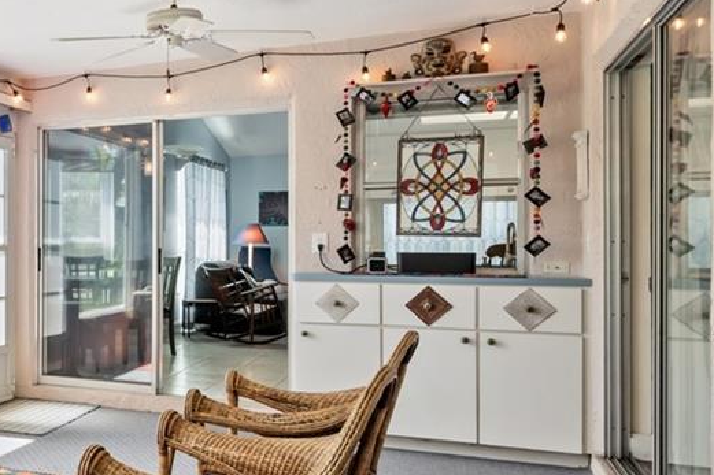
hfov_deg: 36.5
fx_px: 853
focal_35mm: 43
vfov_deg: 31.2
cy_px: 243
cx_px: -116
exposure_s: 1/15
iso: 250
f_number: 9
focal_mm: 14
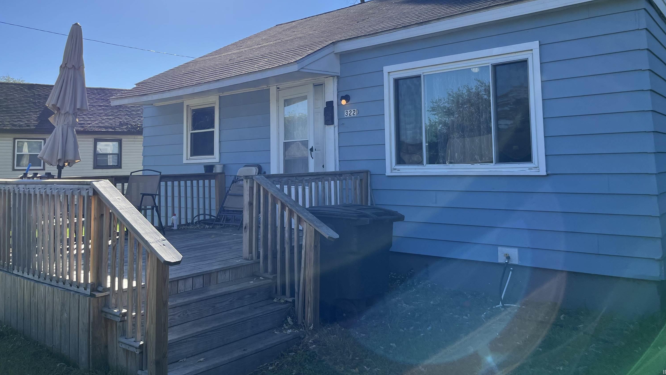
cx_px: 339
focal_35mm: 29
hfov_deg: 66.1
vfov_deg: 39.6
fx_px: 512
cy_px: 121
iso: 50
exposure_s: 1/2358
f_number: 1.6
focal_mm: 5.1
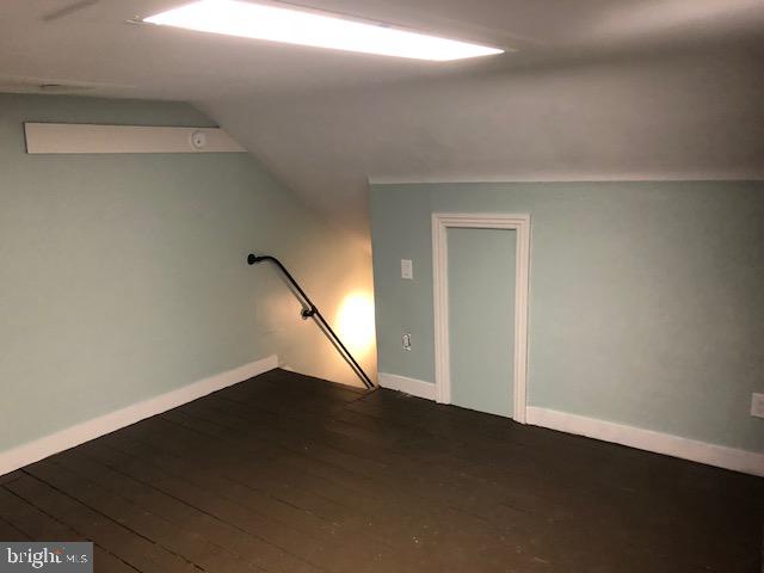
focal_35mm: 28
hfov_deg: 63.4
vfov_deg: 49.7
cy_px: 286
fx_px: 618
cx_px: 382
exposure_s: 1/15
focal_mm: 3.99
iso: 80
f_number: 1.8
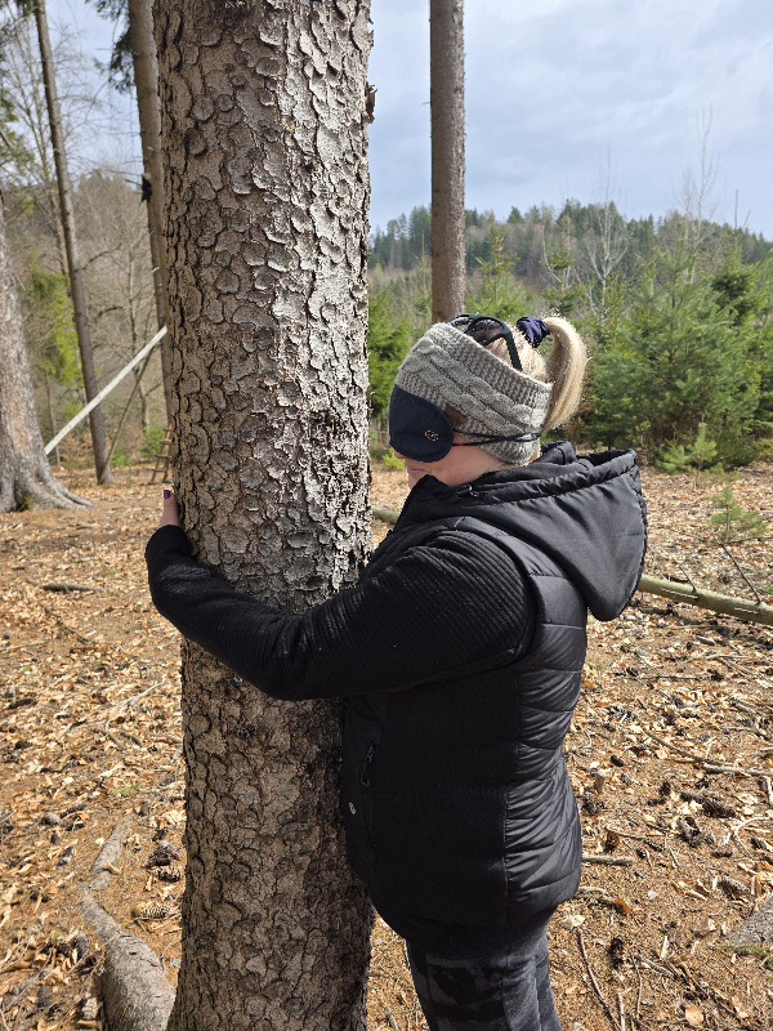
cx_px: 386
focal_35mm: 23
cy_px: 516
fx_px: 685
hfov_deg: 58.9
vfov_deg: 73.9
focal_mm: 6.3
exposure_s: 1/2500
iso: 80
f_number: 1.7
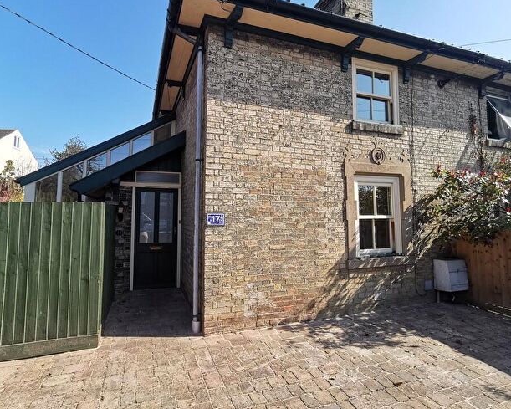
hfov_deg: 83.1
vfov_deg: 70.8
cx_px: 236
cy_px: 191
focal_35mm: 19
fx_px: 287
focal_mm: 2.26
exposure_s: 1/517
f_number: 2.2
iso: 50
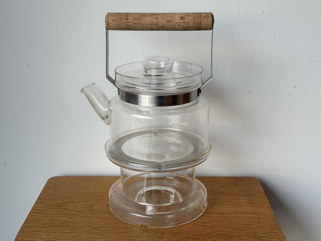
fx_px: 445
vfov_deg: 30.3
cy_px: 120
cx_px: 160
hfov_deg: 39.7
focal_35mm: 48
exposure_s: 1/218
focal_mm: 6.86
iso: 50
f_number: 1.78
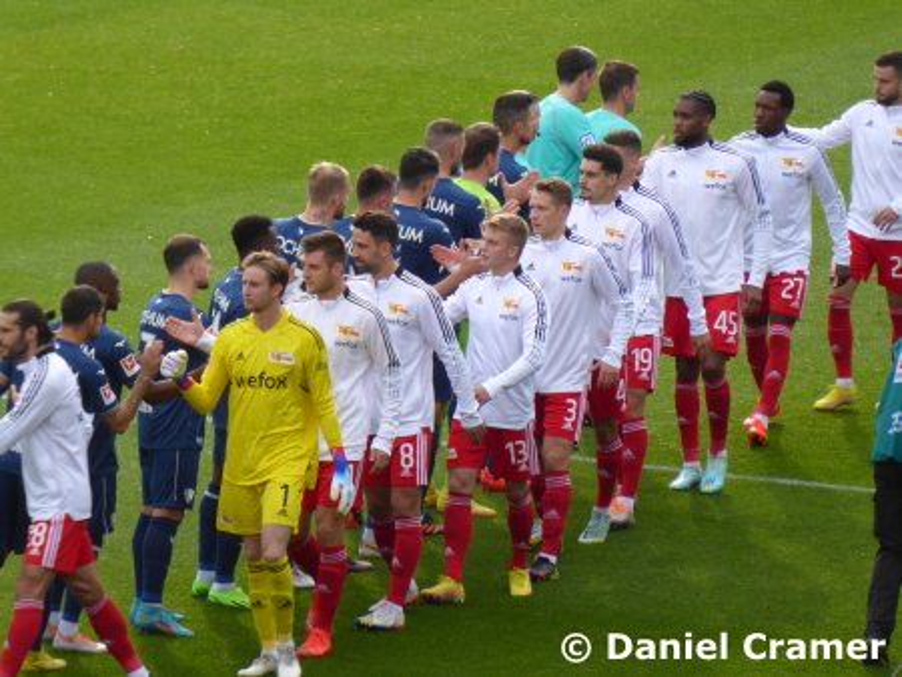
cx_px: 451
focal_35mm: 720
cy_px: 338
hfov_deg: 2.8
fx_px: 18771
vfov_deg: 2.1
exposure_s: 1/125
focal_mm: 129
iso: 160
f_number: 6.4
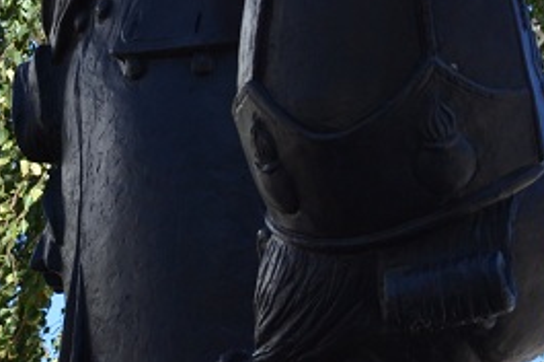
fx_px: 2053
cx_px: 608
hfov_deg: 14.7
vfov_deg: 9.8
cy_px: 487
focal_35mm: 136
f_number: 7.1
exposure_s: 1/200
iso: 100
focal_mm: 24
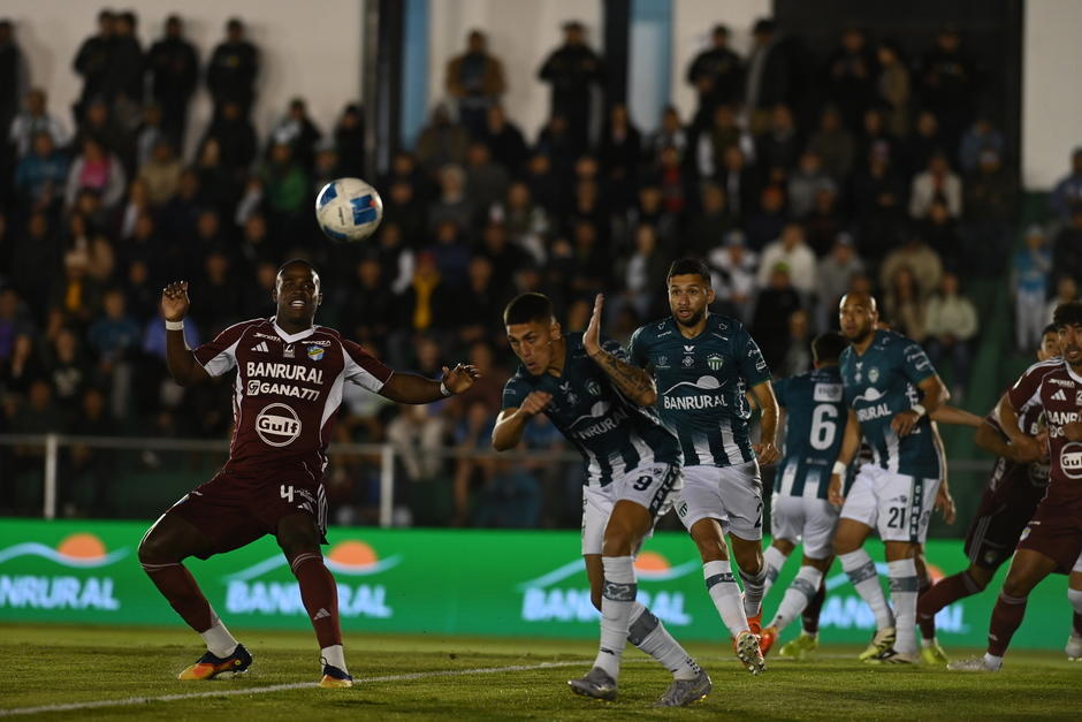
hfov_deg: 6.9
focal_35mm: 300
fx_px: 9017
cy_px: 361
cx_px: 541
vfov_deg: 4.6
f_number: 4
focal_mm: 300
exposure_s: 1/1250
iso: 2500
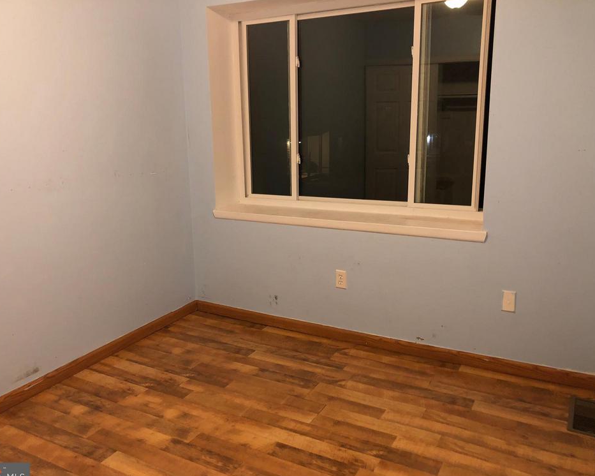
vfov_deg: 48.5
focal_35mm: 30
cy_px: 244
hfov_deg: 58.7
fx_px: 528
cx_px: 277
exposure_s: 1/9
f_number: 1.8
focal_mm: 3.99
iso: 80
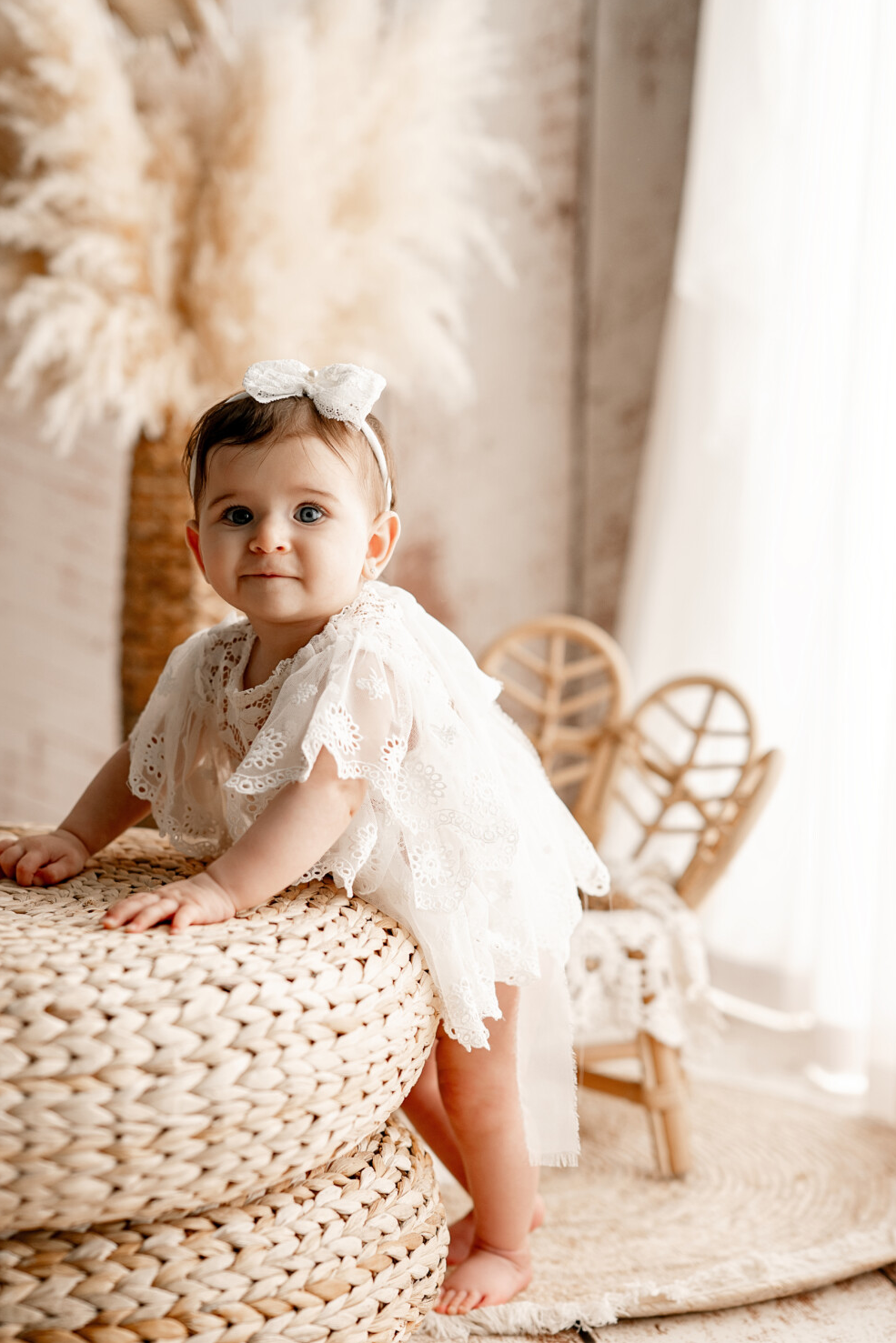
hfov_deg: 20.9
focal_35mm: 65
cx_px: 412
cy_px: 752
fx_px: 2426
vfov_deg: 30.9
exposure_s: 1/200
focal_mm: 50
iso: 125
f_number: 1.8
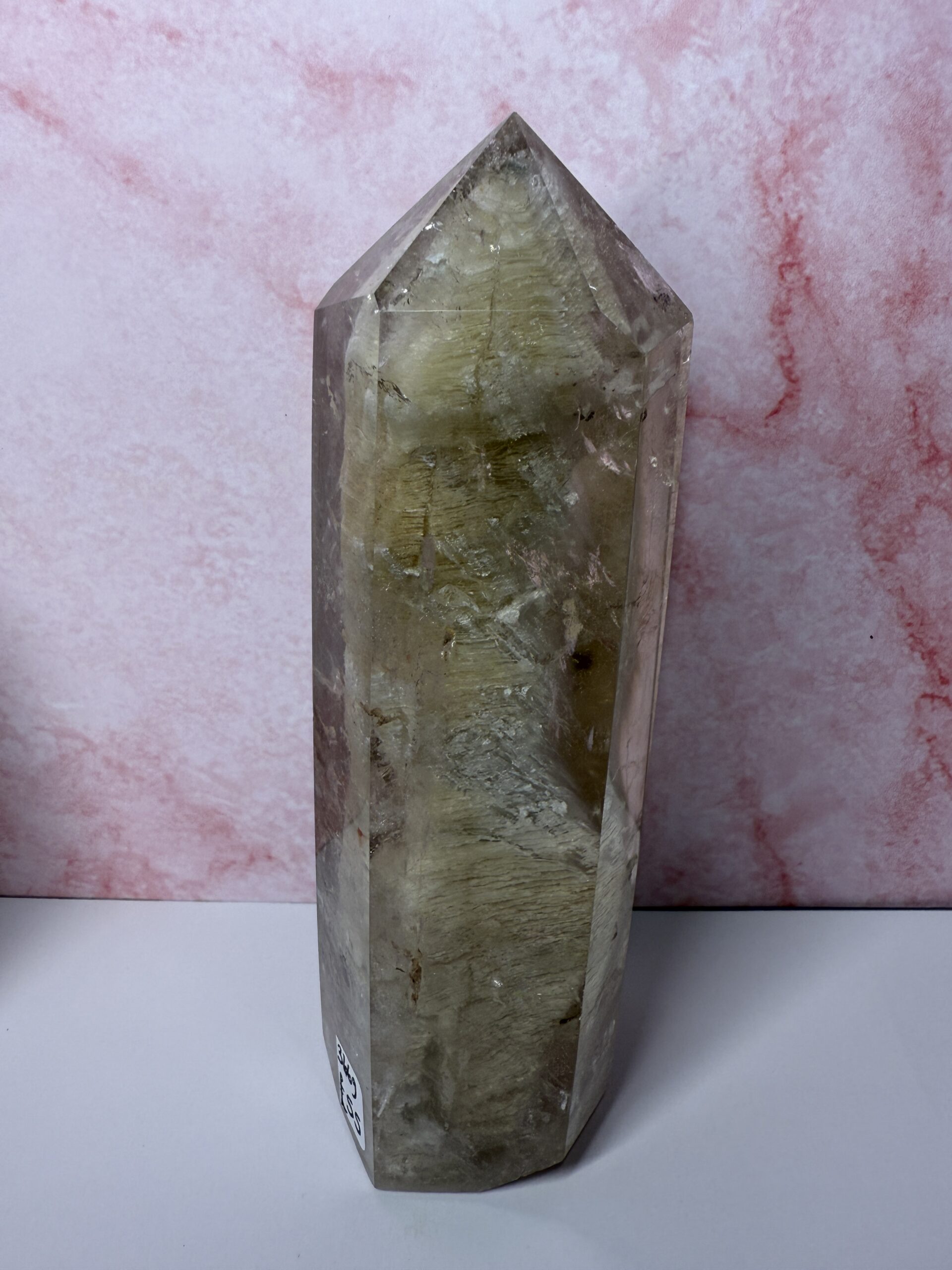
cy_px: 635
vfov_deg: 67.3
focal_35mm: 26
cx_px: 476
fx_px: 953
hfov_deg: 53.1
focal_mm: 2.22
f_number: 2.2
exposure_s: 1/100
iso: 40
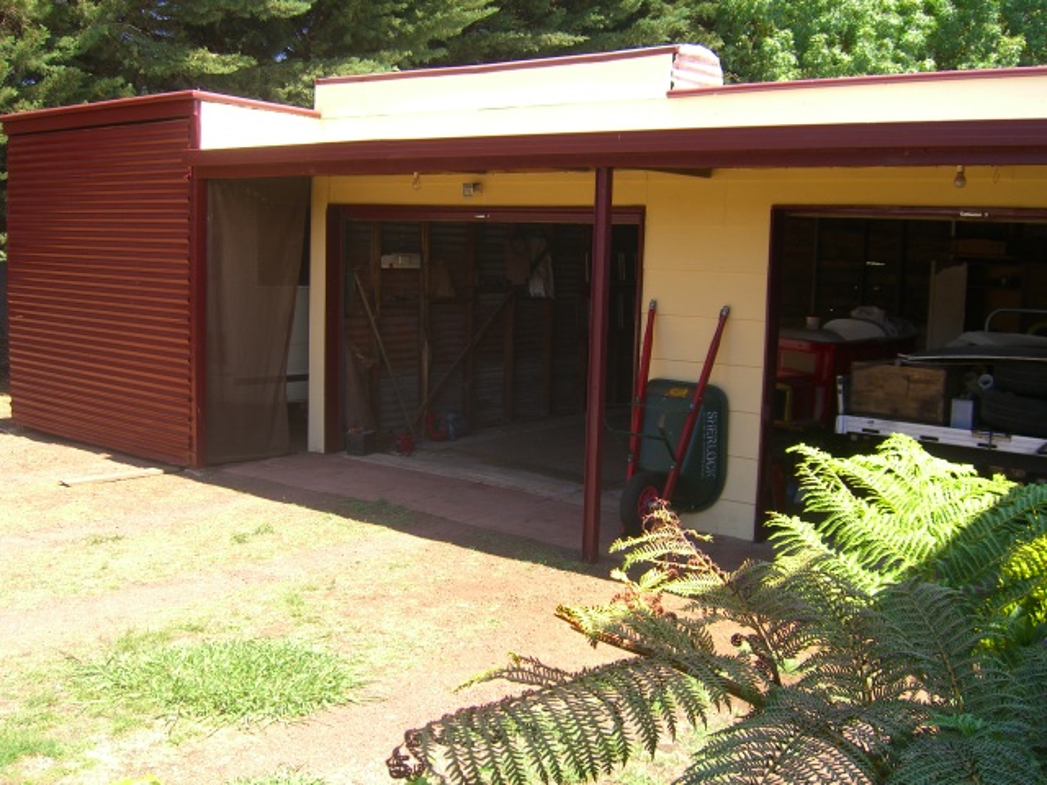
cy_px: 392
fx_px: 1149
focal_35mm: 38
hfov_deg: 49.0
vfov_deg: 37.7
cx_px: 524
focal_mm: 7.9
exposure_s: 1/250
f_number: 2.8
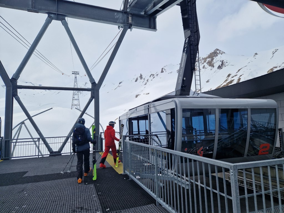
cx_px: 142
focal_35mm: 23
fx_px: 189
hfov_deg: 73.9
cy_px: 106
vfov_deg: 58.9
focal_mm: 5.4
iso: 50
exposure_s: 1/3592
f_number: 1.8
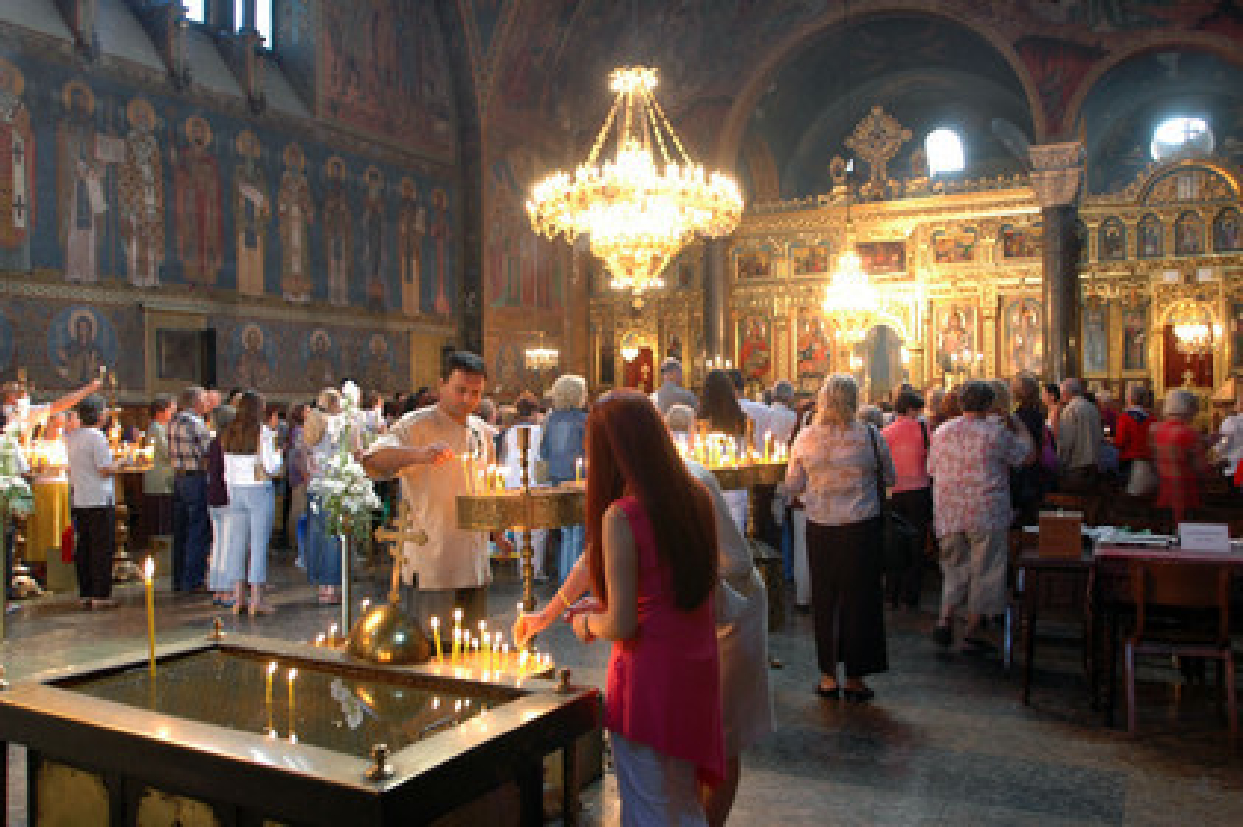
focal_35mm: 30
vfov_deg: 43.5
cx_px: 622
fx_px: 1035
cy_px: 414
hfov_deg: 62.0
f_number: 2.8
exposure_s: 1/15
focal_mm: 20
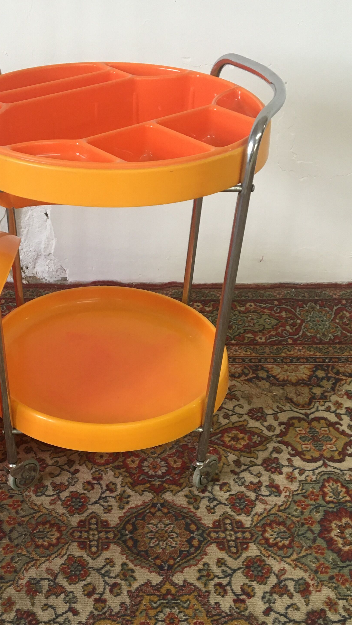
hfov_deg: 26.9
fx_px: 730
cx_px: 103
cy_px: 382
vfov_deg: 46.1
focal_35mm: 44
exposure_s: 1/33
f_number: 2.2
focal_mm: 4.15
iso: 100
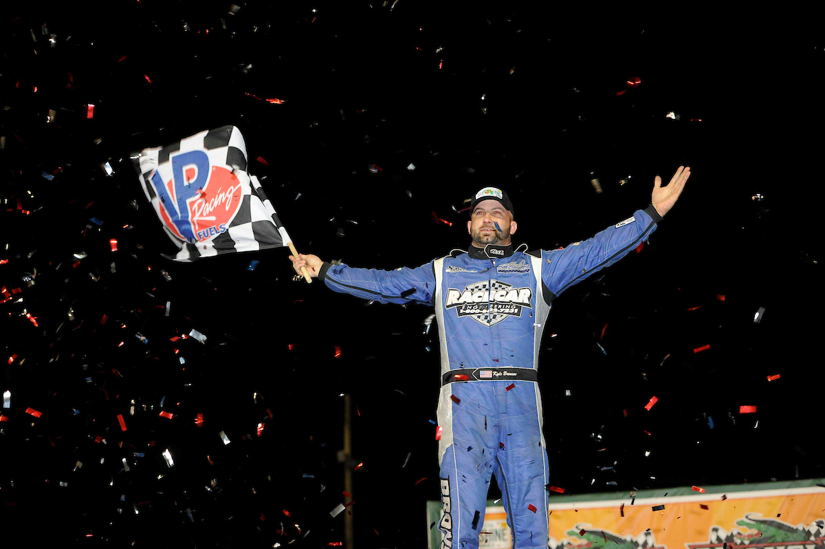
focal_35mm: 70
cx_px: 412
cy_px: 274
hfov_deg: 28.9
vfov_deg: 19.4
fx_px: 1603
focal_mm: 70
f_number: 3.2
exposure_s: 1/250
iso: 2000
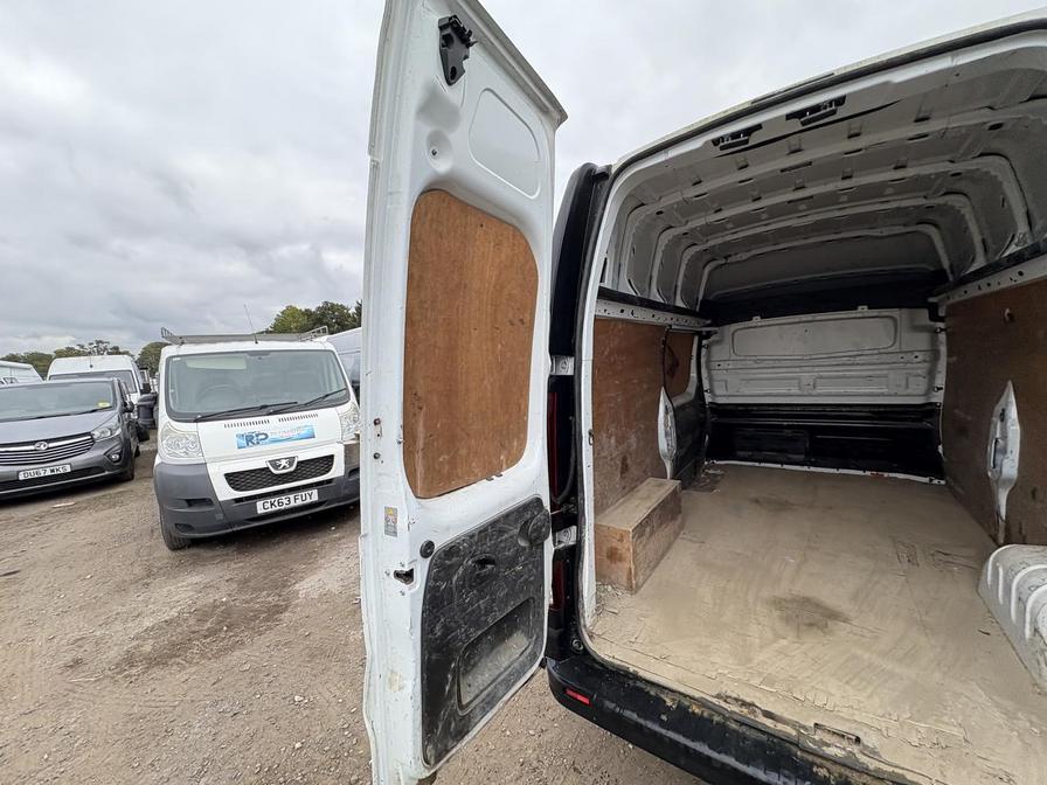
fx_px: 423
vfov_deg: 85.7
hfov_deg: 102.1
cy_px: 392
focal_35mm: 14
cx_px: 524
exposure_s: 1/166
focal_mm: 2.22
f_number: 2.2
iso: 40
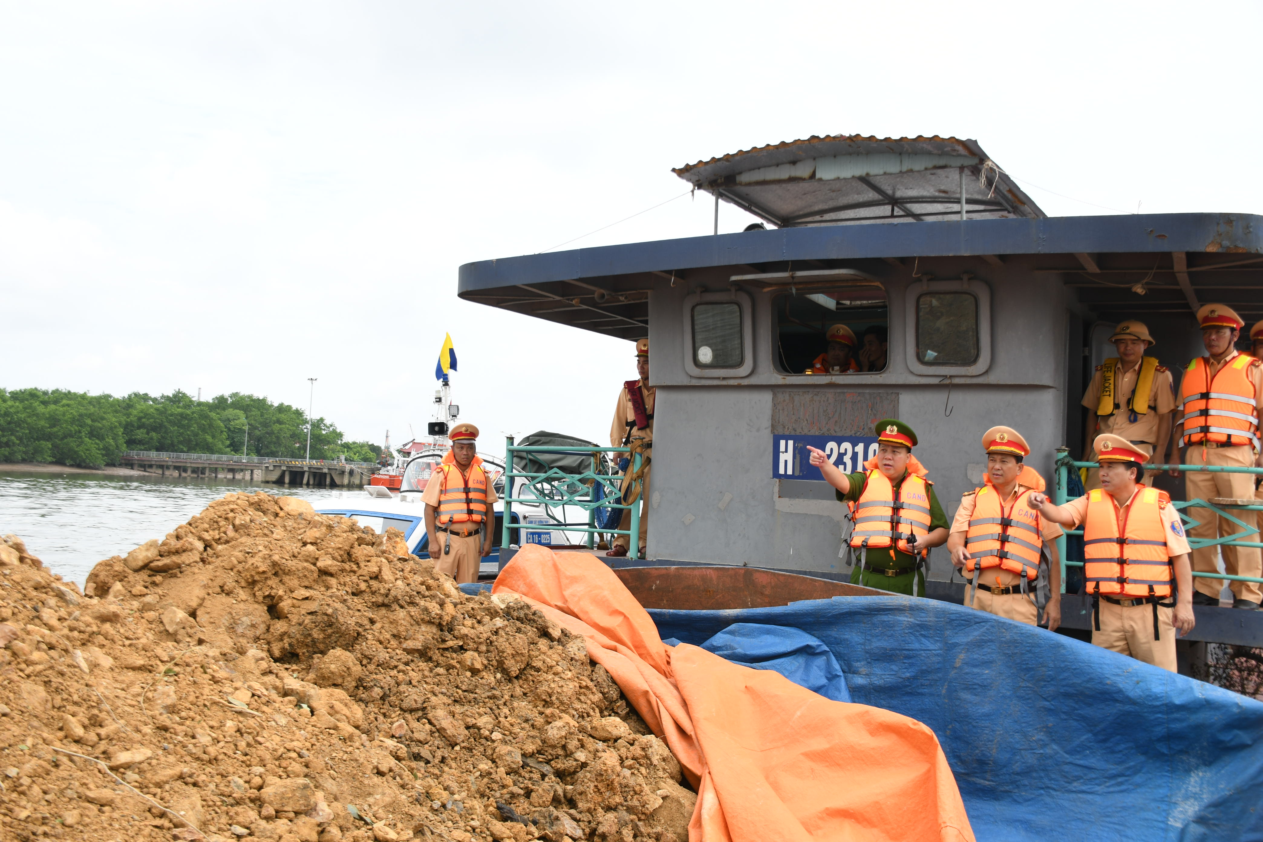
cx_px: 632
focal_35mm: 34
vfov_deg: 38.4
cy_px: 421
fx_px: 1210
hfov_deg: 55.1
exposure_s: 1/200
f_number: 6.3
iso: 100
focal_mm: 23
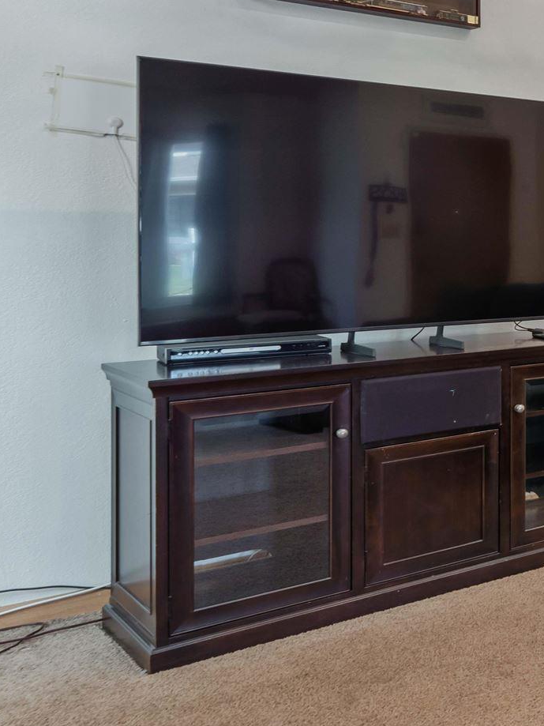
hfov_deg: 22.2
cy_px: 265
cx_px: 939
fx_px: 943
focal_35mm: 45
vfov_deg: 41.7
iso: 100
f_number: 7.1
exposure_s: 1/2
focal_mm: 14
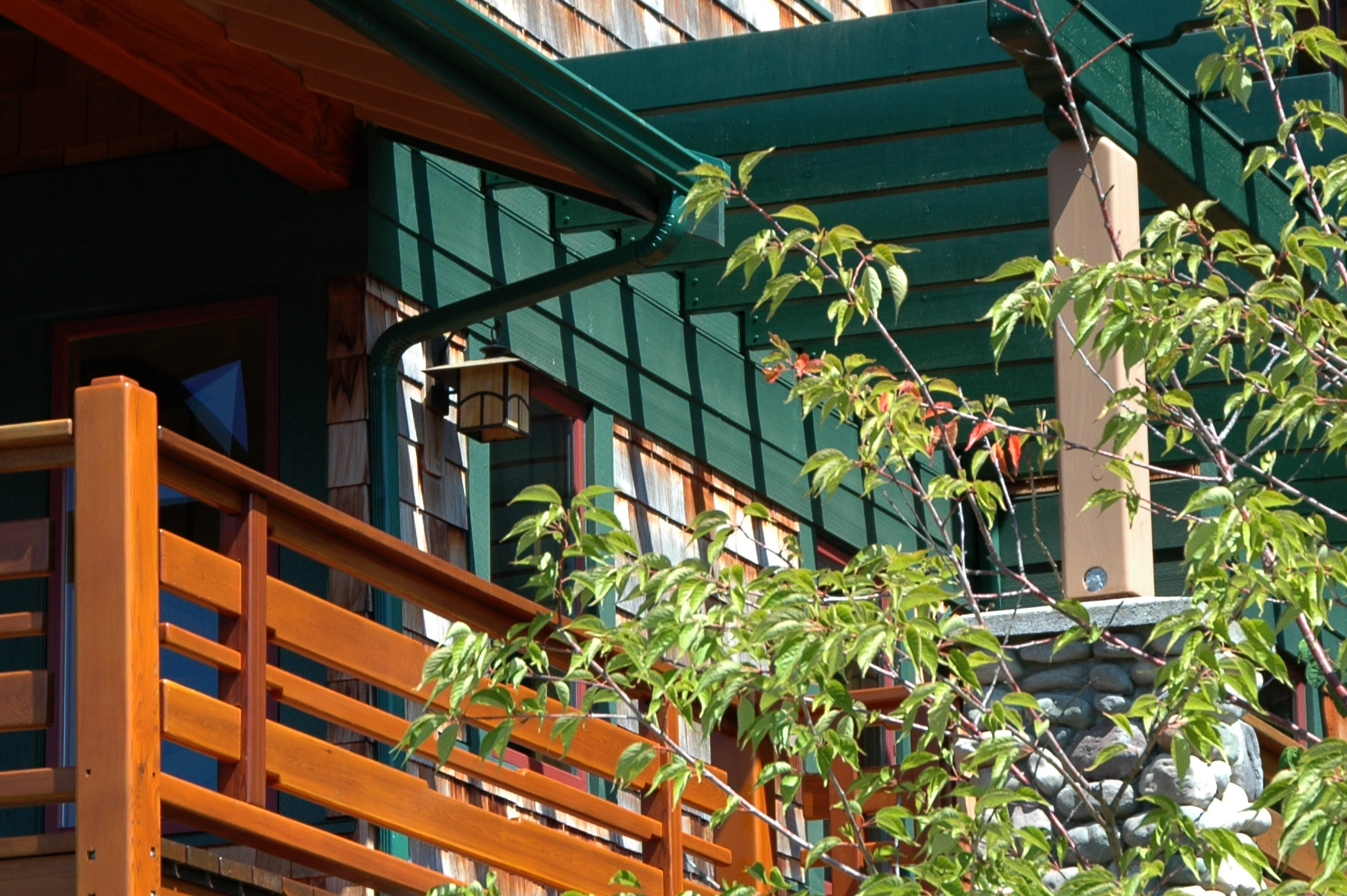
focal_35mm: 148
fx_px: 5533
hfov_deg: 13.9
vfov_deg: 9.3
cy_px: 462
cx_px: 578
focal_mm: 58
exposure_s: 1/180
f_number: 6.7
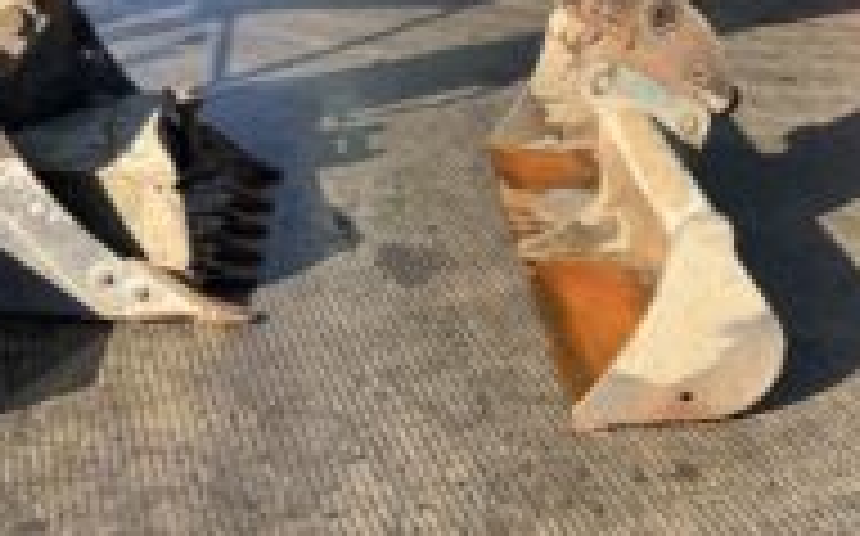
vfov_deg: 22.2
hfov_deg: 35.1
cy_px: 149
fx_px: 1358
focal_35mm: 58
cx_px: 419
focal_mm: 3
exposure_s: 1/944
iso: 16
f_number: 1.8
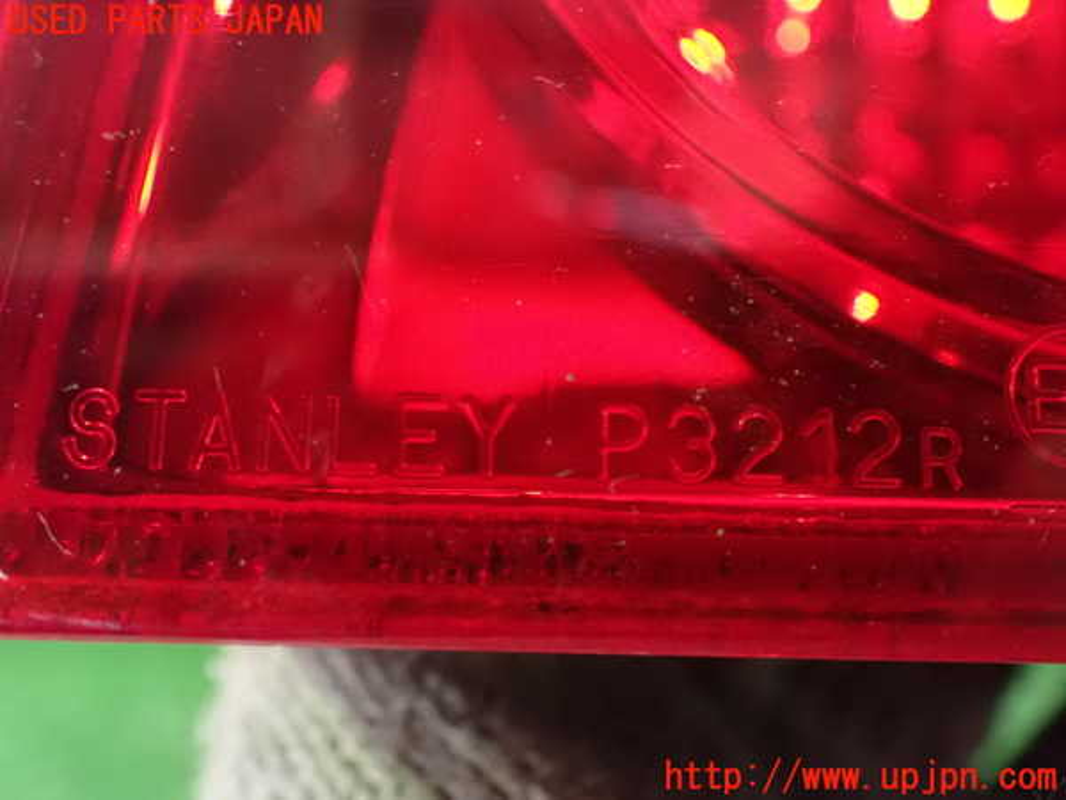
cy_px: 400
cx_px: 533
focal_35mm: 41
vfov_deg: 35.1
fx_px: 1263
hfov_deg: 45.8
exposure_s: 1/20
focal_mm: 7.31
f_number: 2.8
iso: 1600
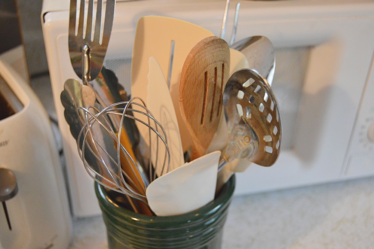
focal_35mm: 42
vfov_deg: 31.8
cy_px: 124
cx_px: 187
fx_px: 436
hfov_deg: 46.4
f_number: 4
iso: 2500
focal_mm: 28
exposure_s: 1/60
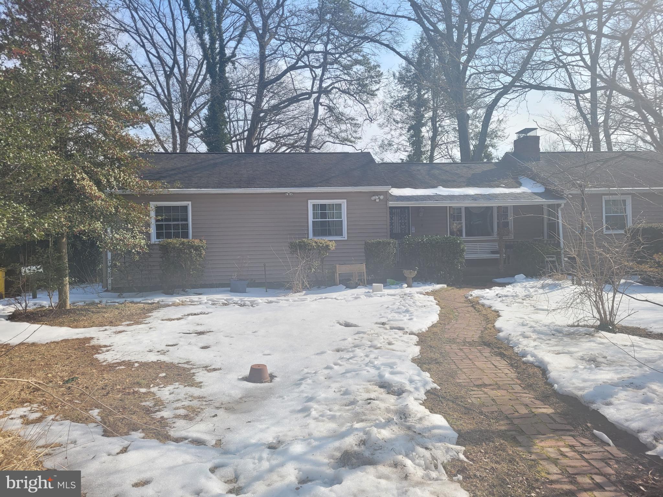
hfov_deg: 67.3
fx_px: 498
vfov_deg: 53.1
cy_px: 248
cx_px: 332
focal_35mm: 26
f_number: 1.8
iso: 40
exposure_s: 1/1973
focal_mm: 5.4
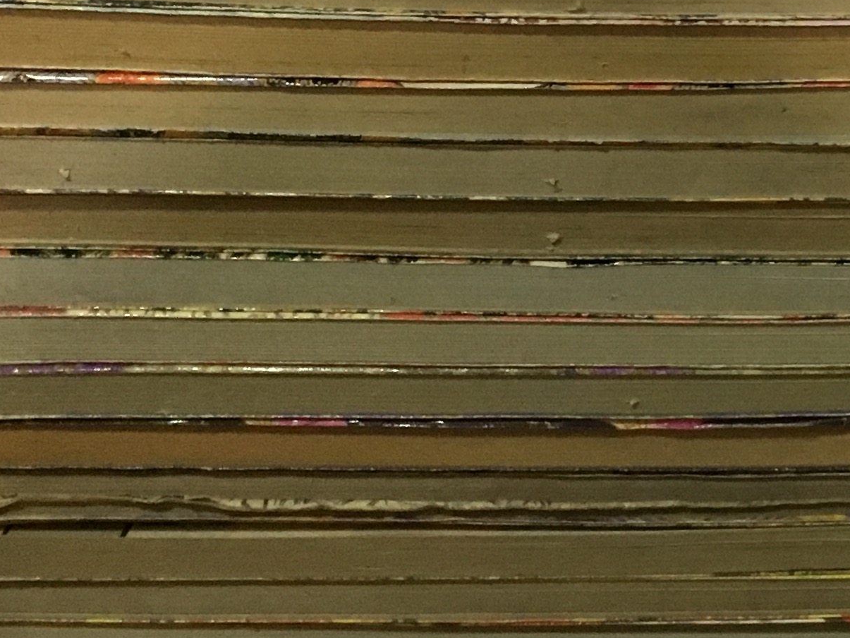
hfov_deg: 18.5
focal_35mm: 97
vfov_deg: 14.9
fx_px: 2382
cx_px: 1172
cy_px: -61
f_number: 2.2
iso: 200
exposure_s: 1/17
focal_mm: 4.15
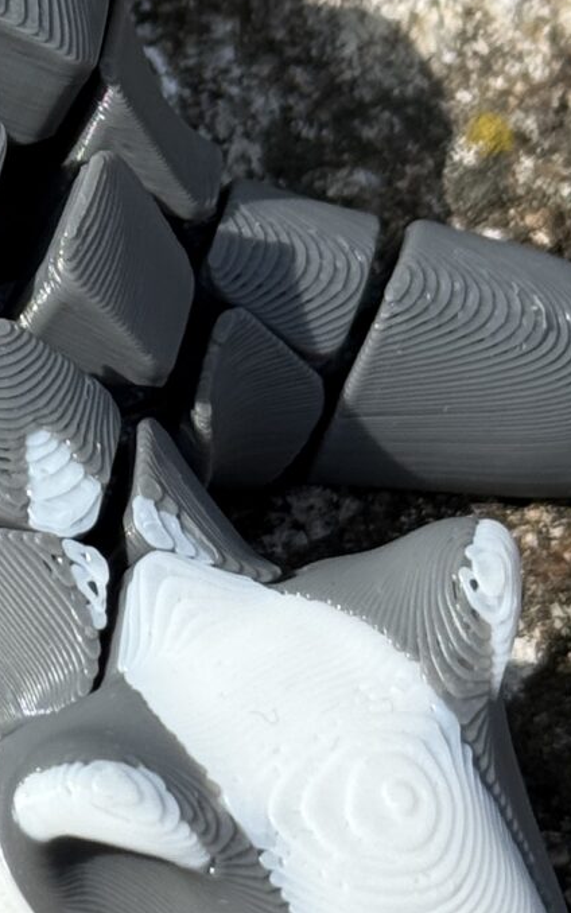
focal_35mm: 192
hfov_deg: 6.8
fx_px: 4778
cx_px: -210
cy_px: 194
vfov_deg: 10.9
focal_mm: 6.76
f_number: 1.78
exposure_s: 1/3226
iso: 64
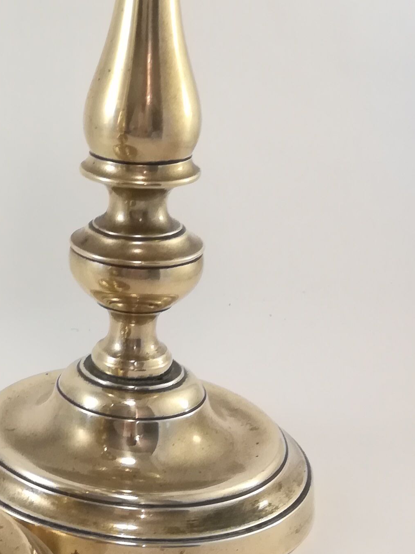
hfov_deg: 18.4
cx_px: -77
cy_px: 176
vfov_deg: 25.5
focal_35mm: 76
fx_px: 1215
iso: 160
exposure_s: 1/30
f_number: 2.2
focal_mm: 3.83
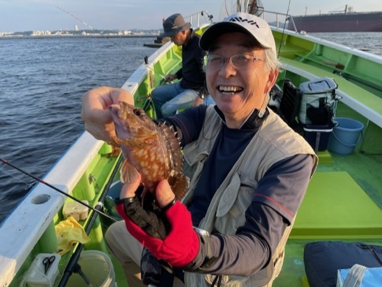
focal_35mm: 26
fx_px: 287
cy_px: 144
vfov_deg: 53.1
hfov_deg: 67.3
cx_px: 191
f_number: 1.6
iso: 32
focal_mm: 4.2
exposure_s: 1/734
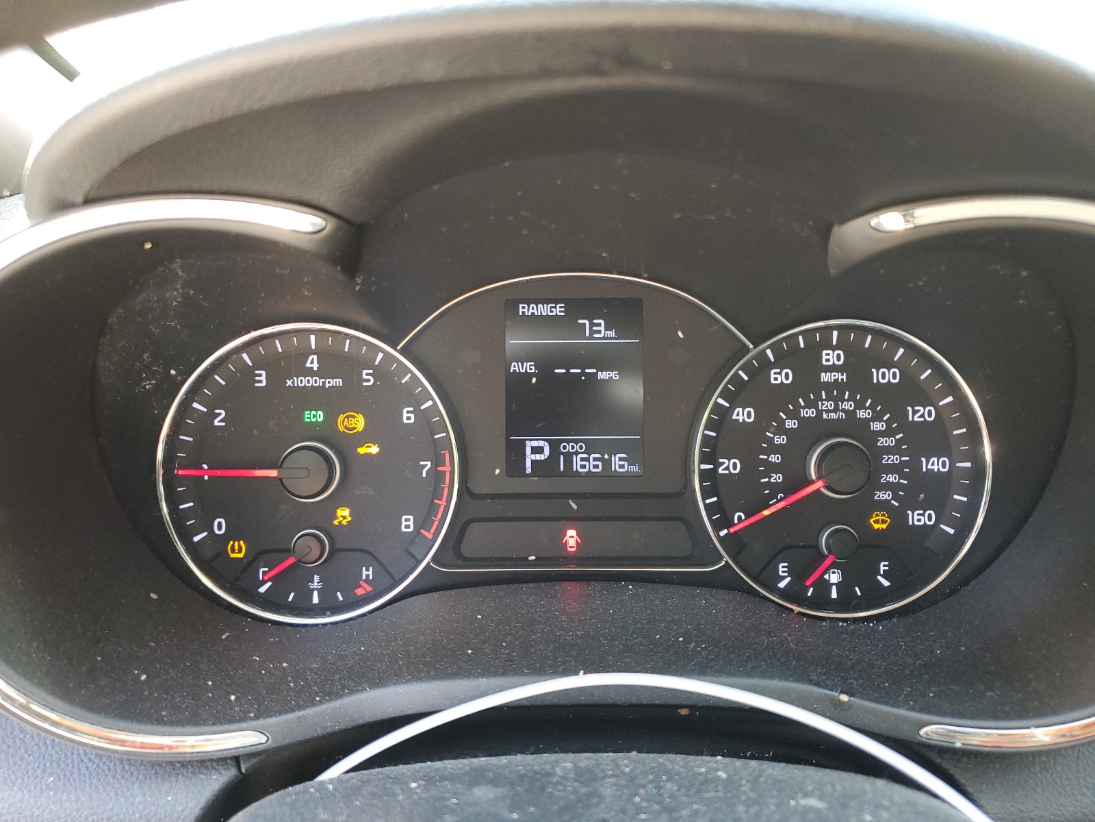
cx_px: 548
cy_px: 411
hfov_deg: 67.3
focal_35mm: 26
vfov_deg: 53.1
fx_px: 822
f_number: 1.5
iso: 138
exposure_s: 1/60.2
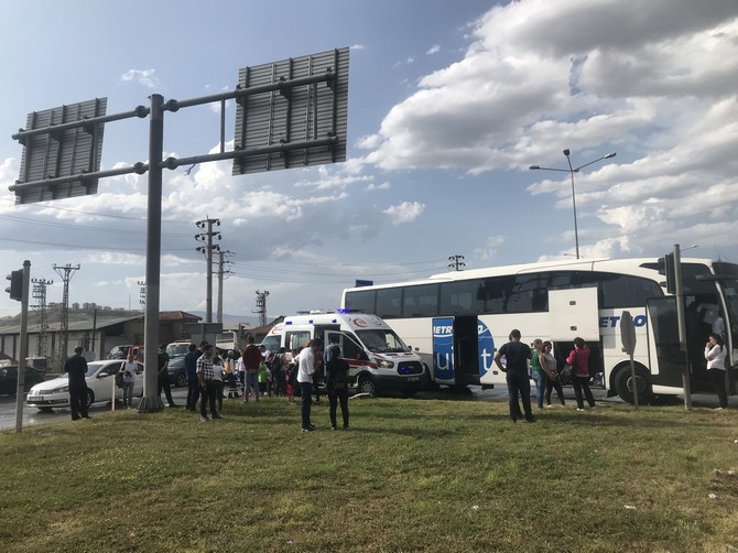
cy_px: 276
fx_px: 597
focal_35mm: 28
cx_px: 369
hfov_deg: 63.5
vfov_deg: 49.7
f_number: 1.8
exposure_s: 1/4566
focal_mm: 3.99
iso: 20
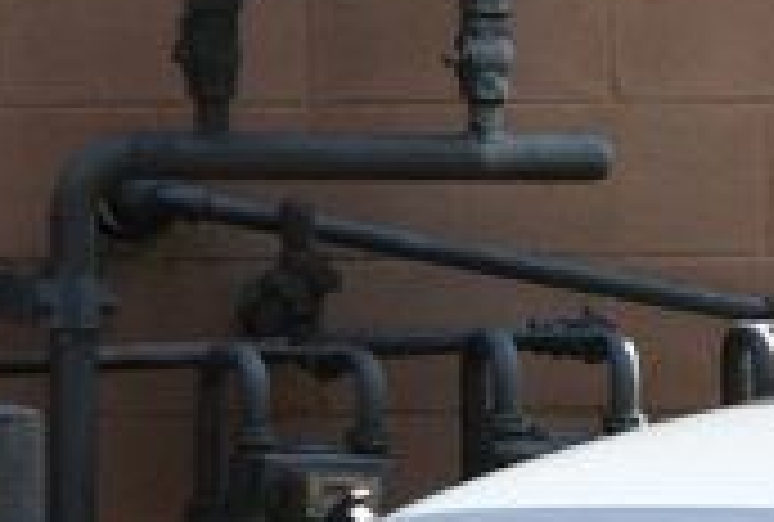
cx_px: 1742
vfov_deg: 1.8
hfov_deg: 2.7
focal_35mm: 754
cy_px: 398
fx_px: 16268
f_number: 8
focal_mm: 85
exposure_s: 1/250
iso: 160
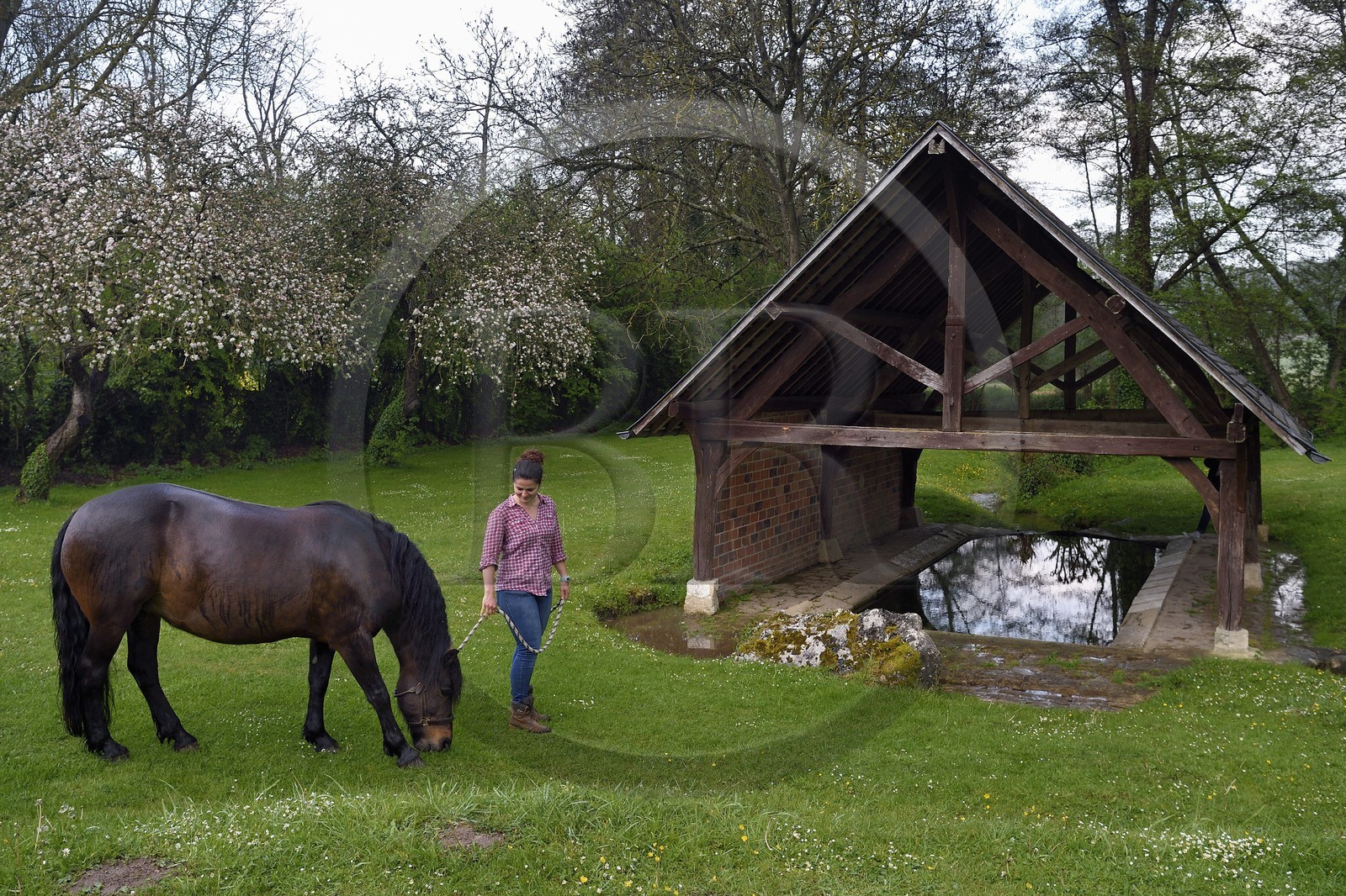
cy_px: 448
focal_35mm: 28
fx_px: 1047
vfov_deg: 46.4
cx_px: 673
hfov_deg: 65.5
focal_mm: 28
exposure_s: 1/400
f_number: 4.5
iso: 400
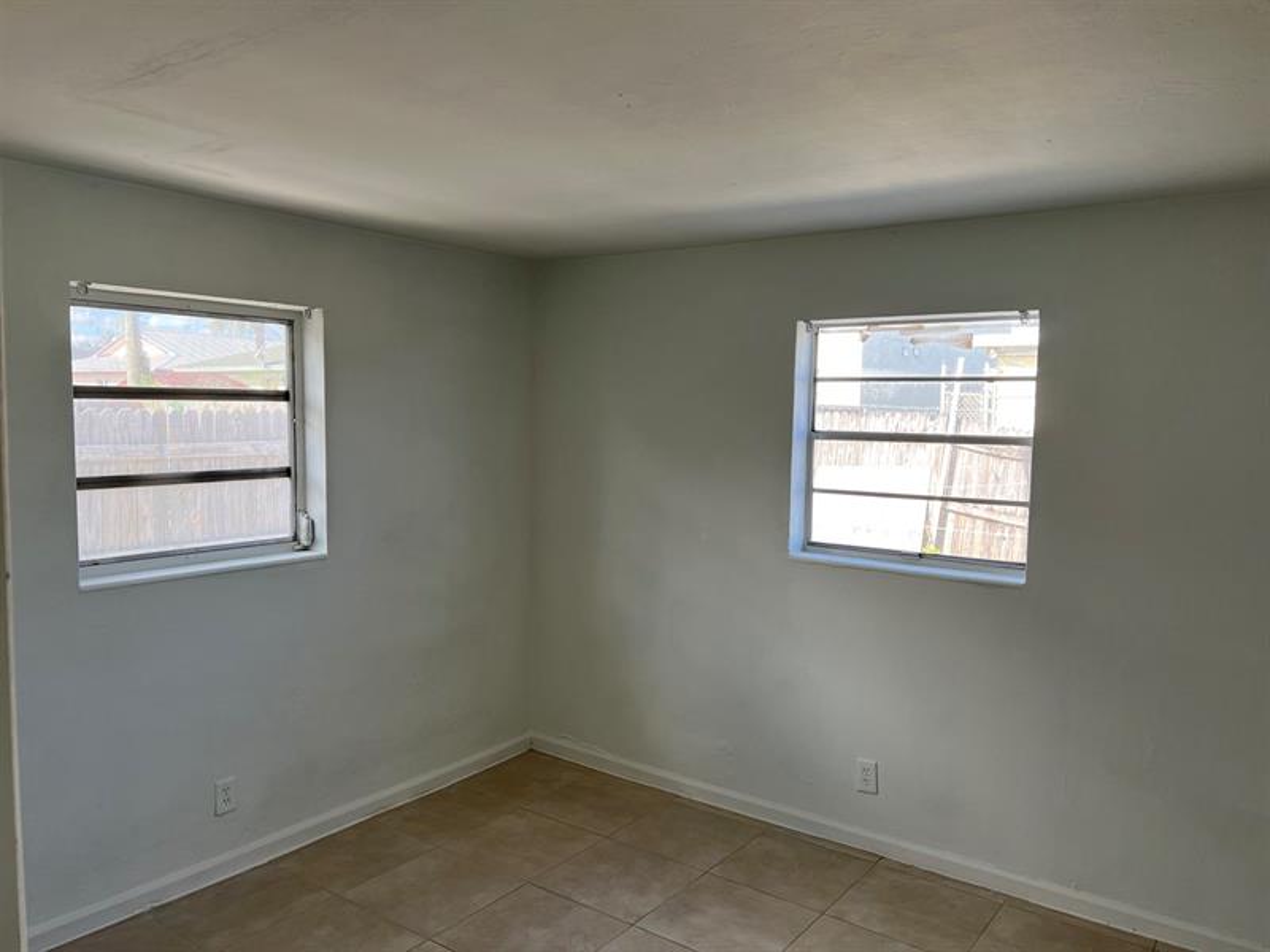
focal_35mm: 26
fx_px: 954
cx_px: 635
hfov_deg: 67.3
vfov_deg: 53.1
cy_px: 476
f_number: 1.5
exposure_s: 1/306
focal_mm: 5.7
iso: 50
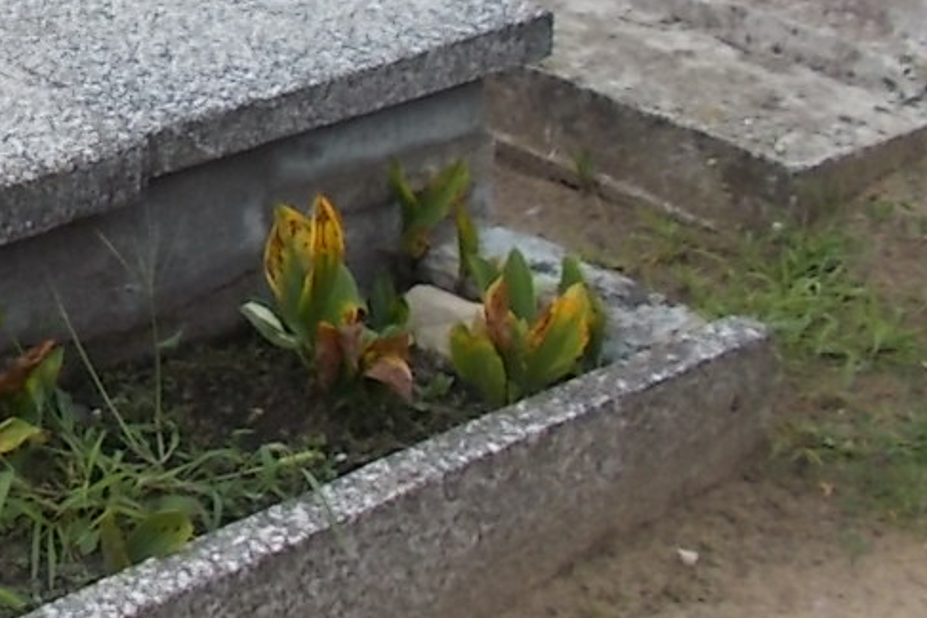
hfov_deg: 19.9
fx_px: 2292
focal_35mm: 89
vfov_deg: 14.4
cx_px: -446
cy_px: -282
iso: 80
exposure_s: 1/400
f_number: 3.2
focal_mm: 4.6
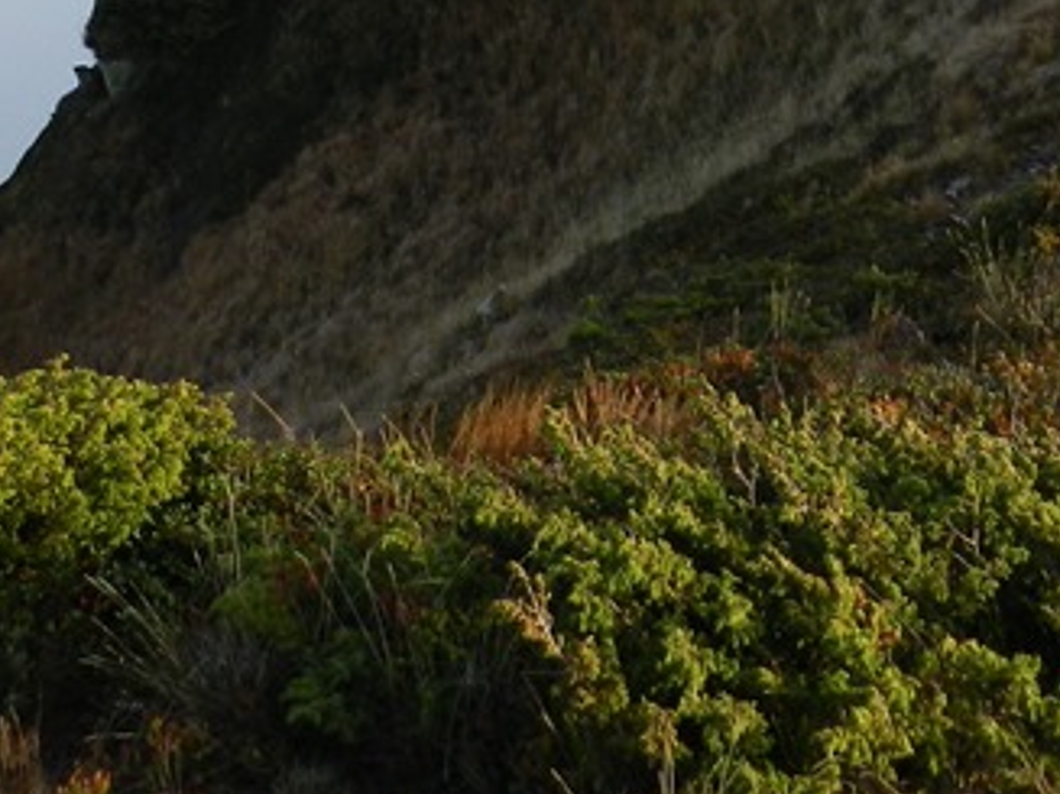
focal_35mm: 72
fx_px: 2204
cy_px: -272
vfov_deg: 18.8
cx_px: 431
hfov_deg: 27.0
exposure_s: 1/500
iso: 160
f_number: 3.4
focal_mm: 4
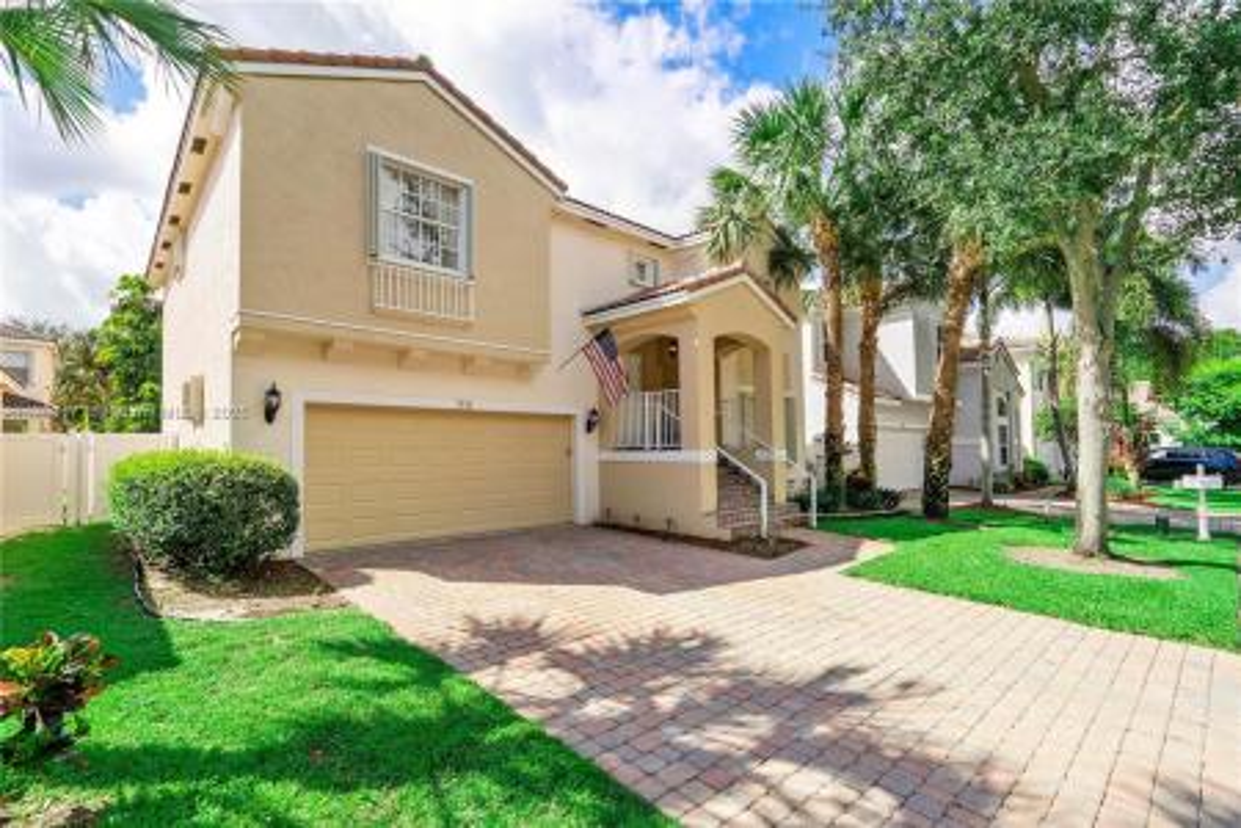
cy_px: 414
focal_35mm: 16
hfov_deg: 96.7
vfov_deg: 73.7
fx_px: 552
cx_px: 620
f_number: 9.5
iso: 250
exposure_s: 1/500
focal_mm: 16
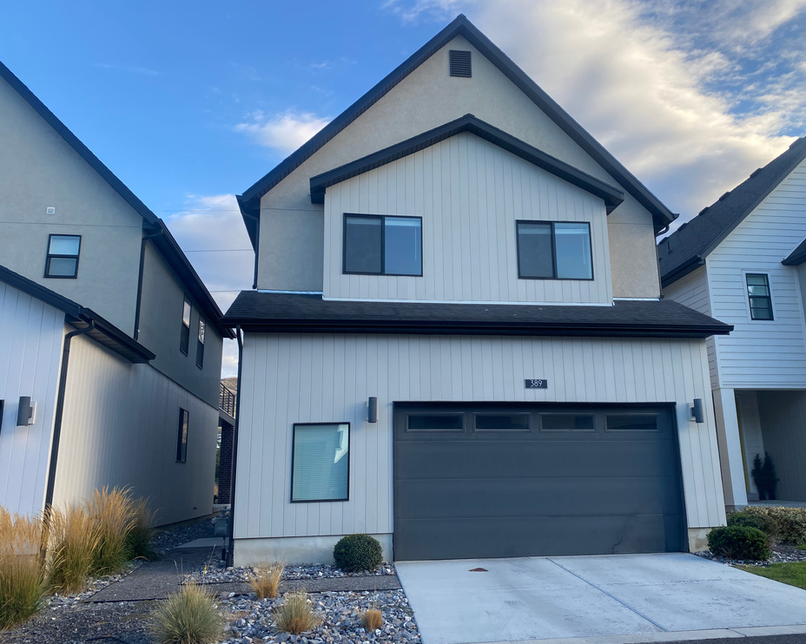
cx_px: 433
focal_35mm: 28
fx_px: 668
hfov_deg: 62.1
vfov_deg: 51.5
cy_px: 324
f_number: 1.8
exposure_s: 1/458
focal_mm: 4.25
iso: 32
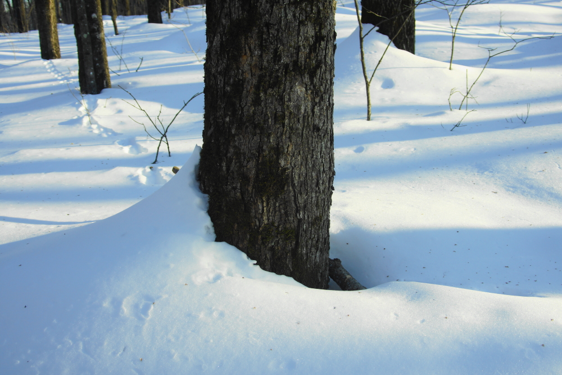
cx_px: 281
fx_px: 655
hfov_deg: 46.4
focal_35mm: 42
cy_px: 188
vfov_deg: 31.9
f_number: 5.6
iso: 100
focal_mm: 28
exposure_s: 1/80
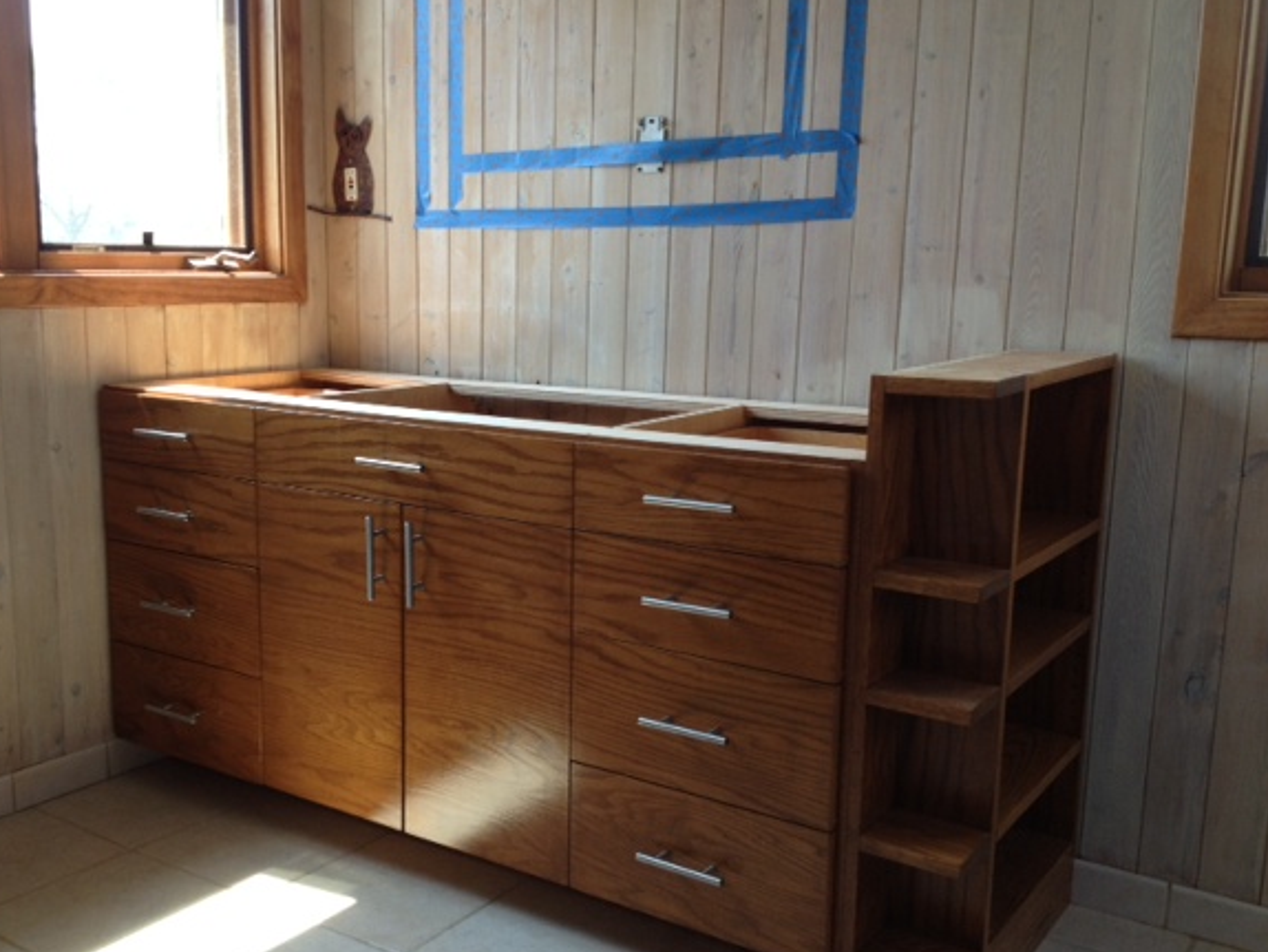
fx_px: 1429
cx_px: 568
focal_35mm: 39
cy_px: 504
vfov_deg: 36.8
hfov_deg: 47.8
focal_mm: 4.28
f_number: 2.4
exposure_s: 1/60
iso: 50
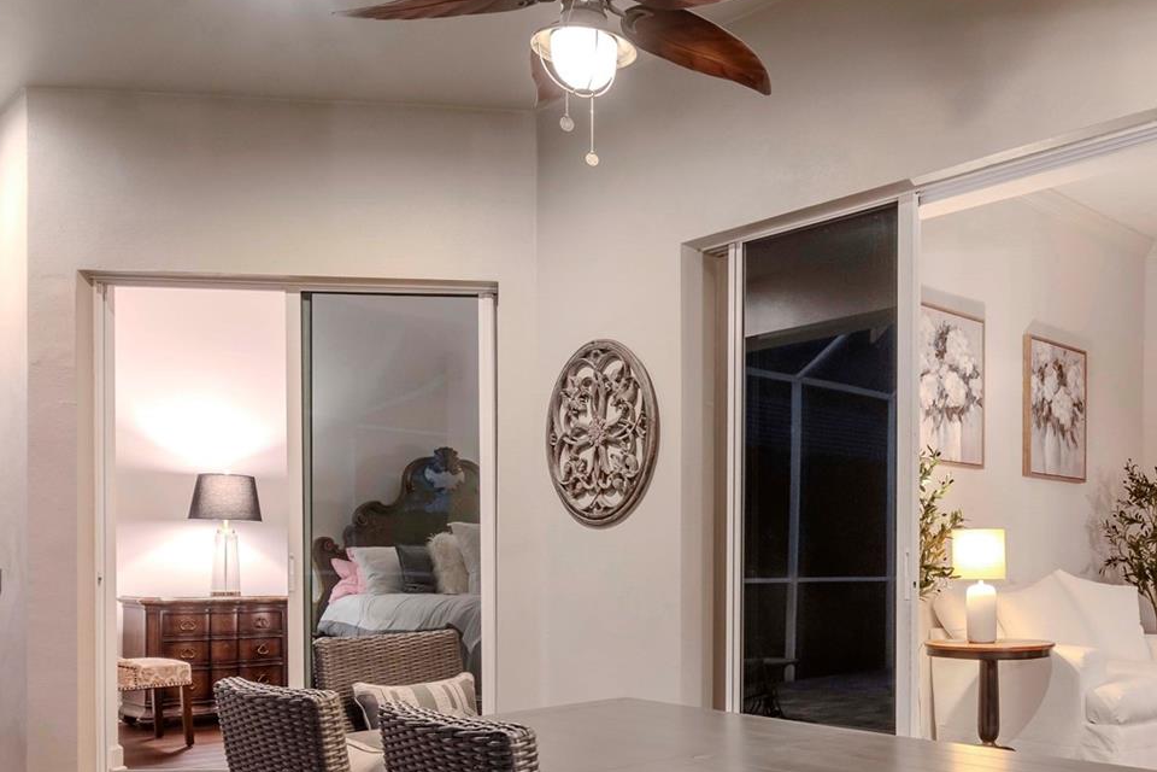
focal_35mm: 35
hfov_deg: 52.1
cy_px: 587
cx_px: 868
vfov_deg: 36.9
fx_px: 1125
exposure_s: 1.3
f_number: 8
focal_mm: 14
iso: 200
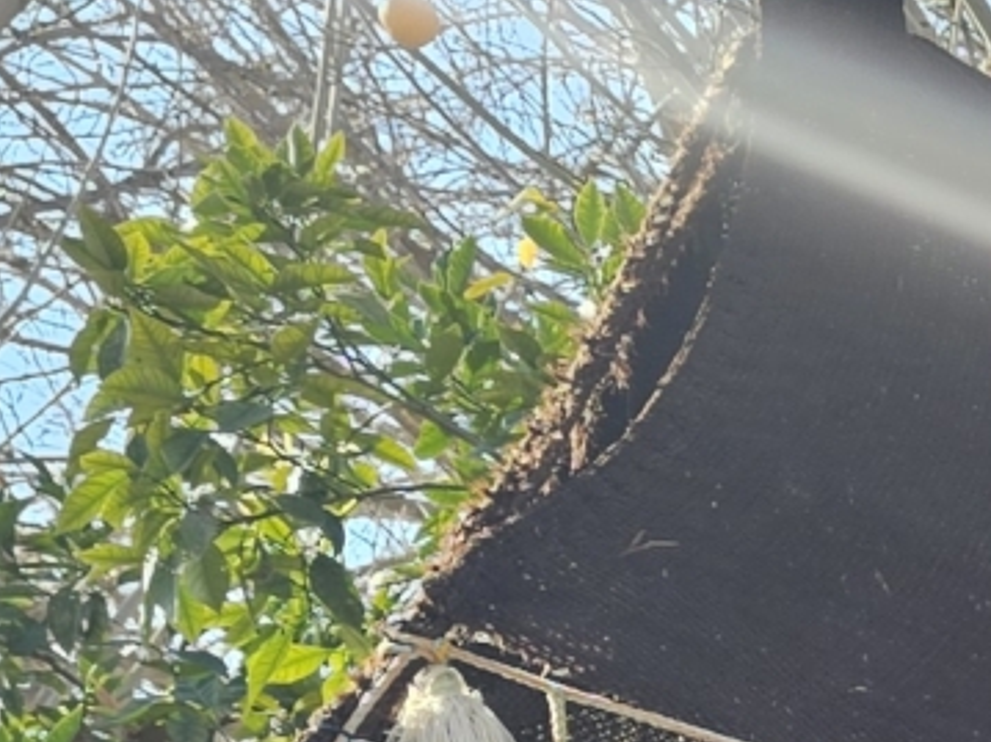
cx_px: 2827
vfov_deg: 8.4
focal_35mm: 164
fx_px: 4693
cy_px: 1691
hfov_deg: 9.7
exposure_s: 1/180
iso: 12
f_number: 1.7
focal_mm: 6.3
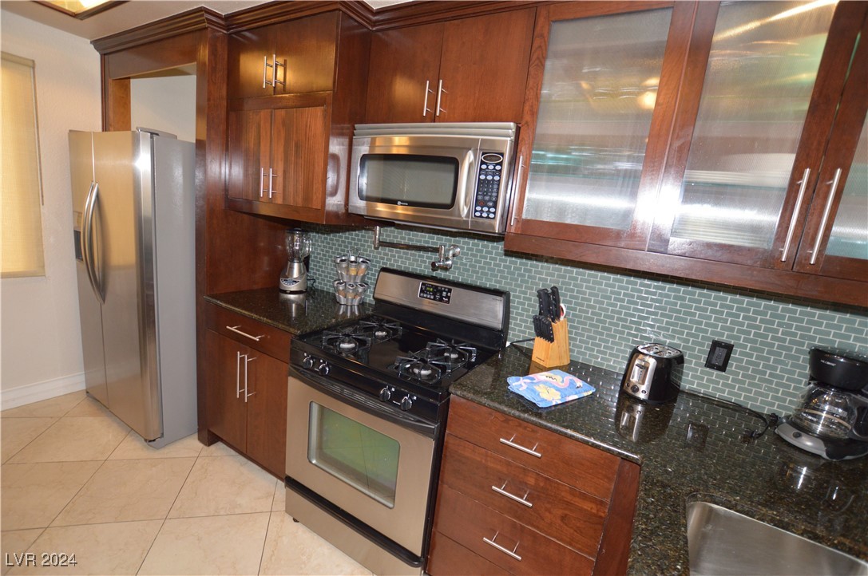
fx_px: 361
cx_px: 434
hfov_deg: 100.5
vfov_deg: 77.2
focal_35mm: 15
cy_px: 288
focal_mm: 10
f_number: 4
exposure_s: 1/60
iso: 800
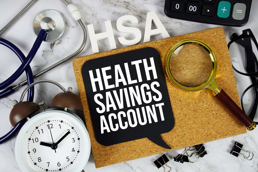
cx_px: 129
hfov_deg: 55.1
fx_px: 247
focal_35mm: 34
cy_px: 86
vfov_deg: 38.4
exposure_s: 1/4
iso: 100
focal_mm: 23
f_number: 5.6
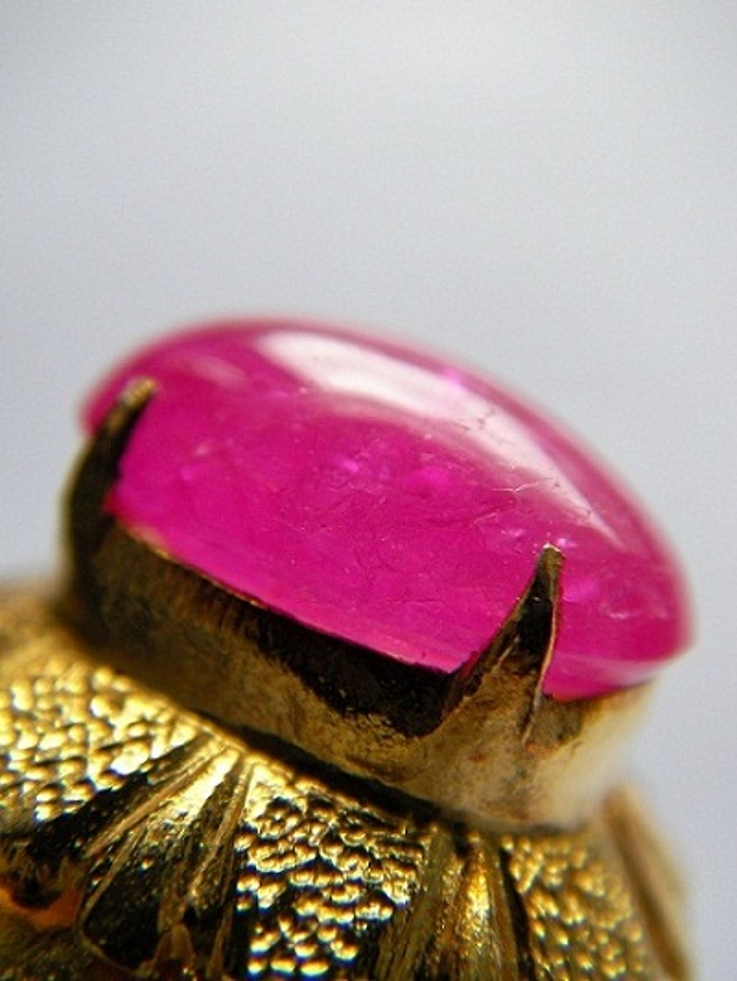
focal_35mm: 38
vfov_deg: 48.9
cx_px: 368
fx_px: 1077
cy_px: 490
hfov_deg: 37.8
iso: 50
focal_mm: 6.3
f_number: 3.3
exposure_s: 1/50
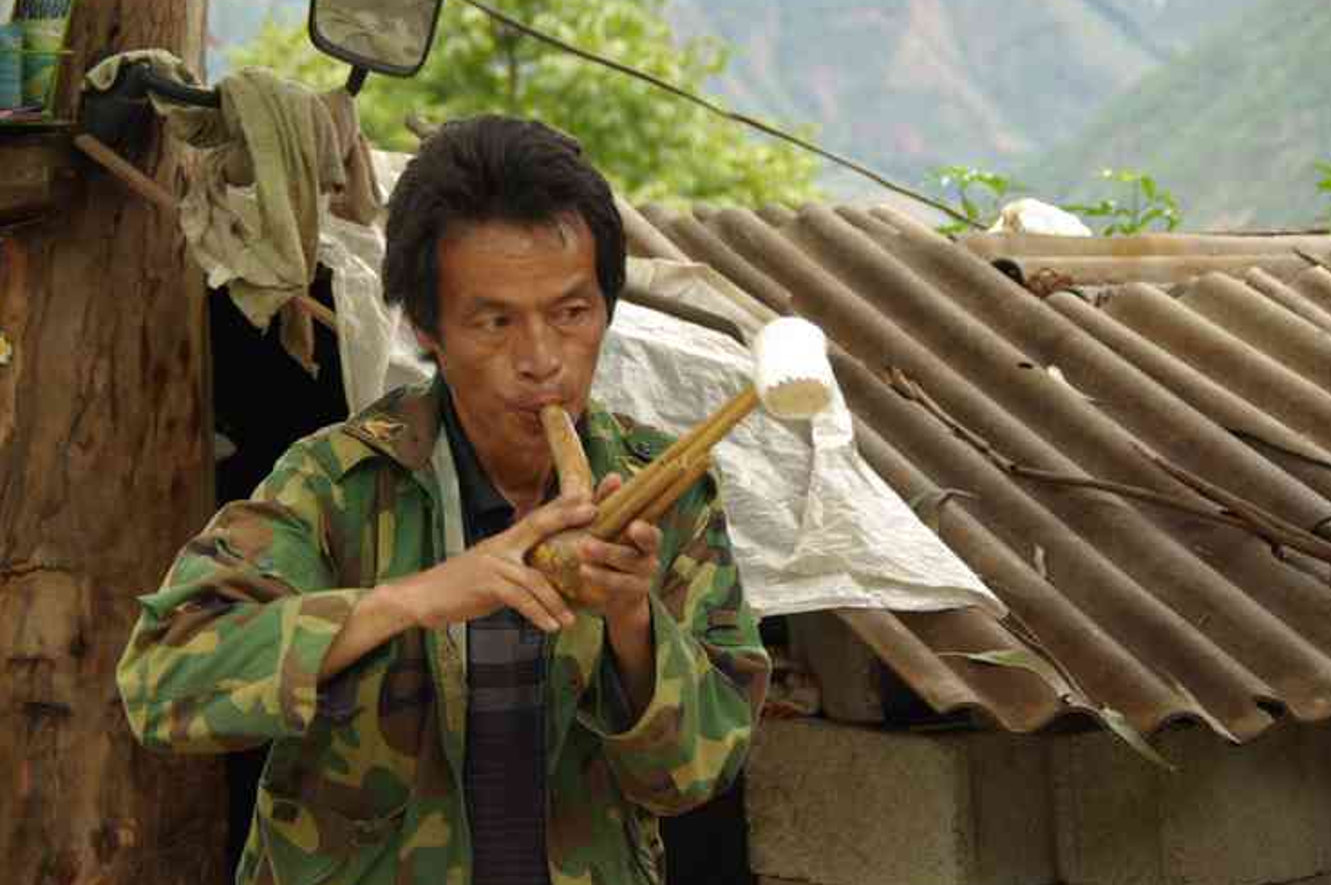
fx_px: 5281
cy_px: 407
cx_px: 456
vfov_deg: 9.6
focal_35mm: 143
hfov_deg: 14.3
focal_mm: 70
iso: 100
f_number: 5.6
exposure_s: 1/90
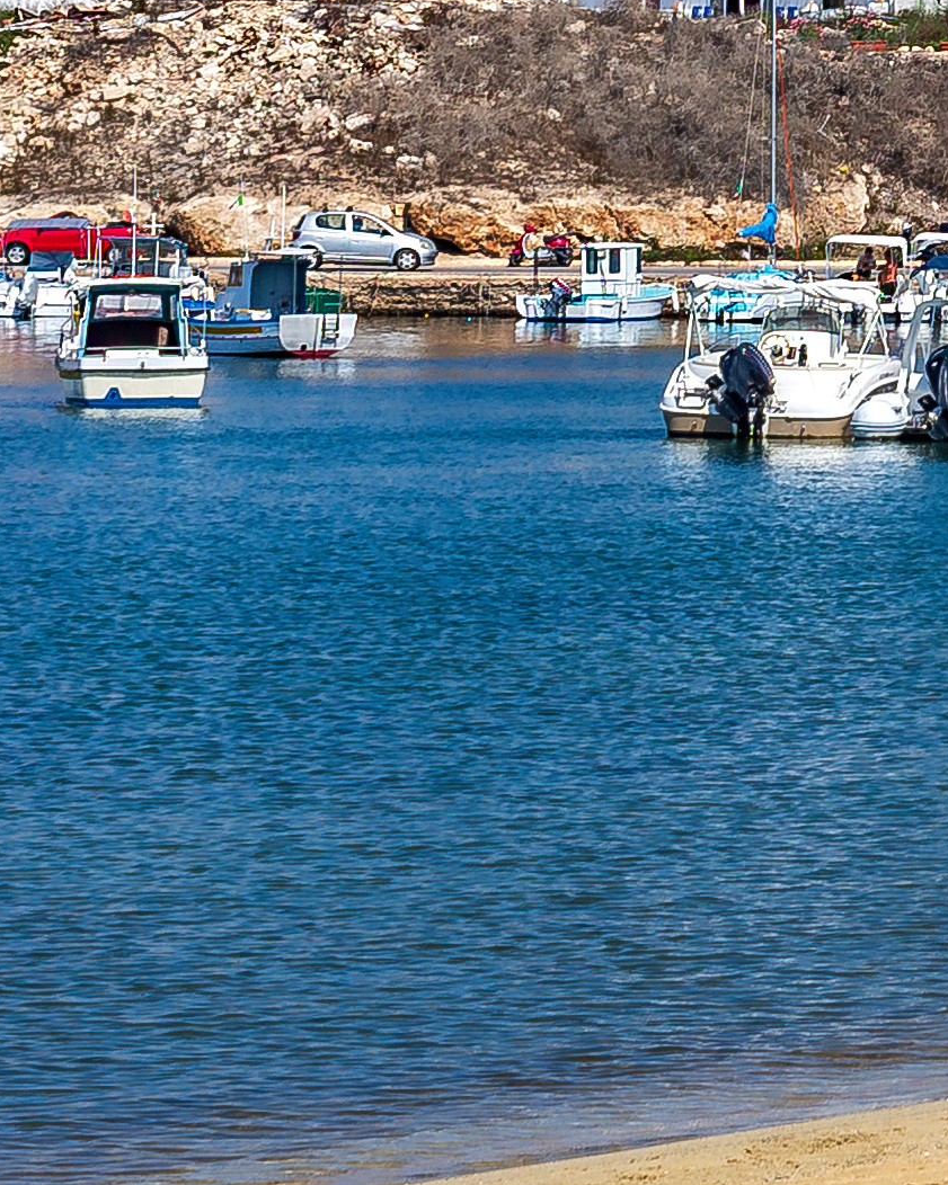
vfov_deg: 10.1
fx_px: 6596
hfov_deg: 7.8
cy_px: -364
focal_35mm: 188
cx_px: 2071
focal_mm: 35
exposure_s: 1/160
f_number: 13
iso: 100
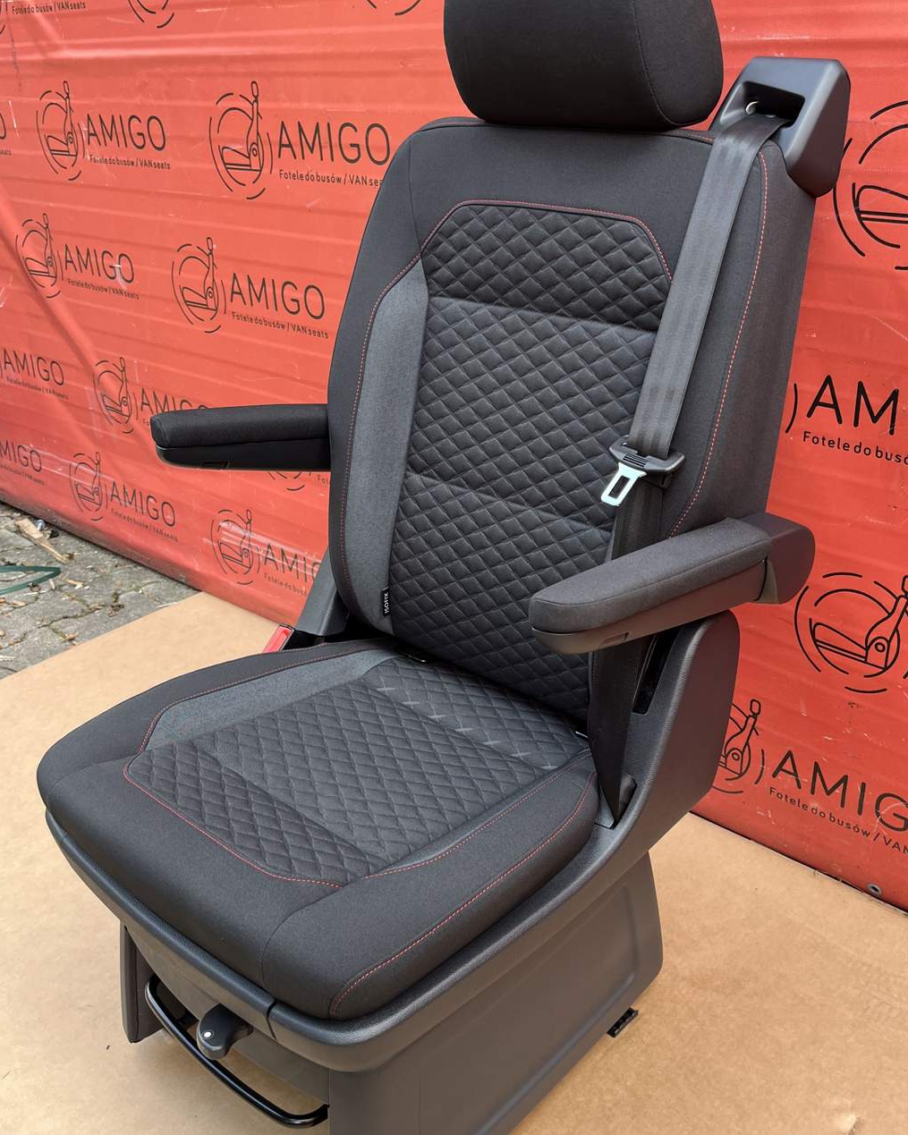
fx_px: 1075
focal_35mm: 32
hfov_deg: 45.7
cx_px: 492
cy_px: 602
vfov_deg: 55.6
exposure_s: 1/122
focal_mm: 5.1
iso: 64
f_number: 1.6
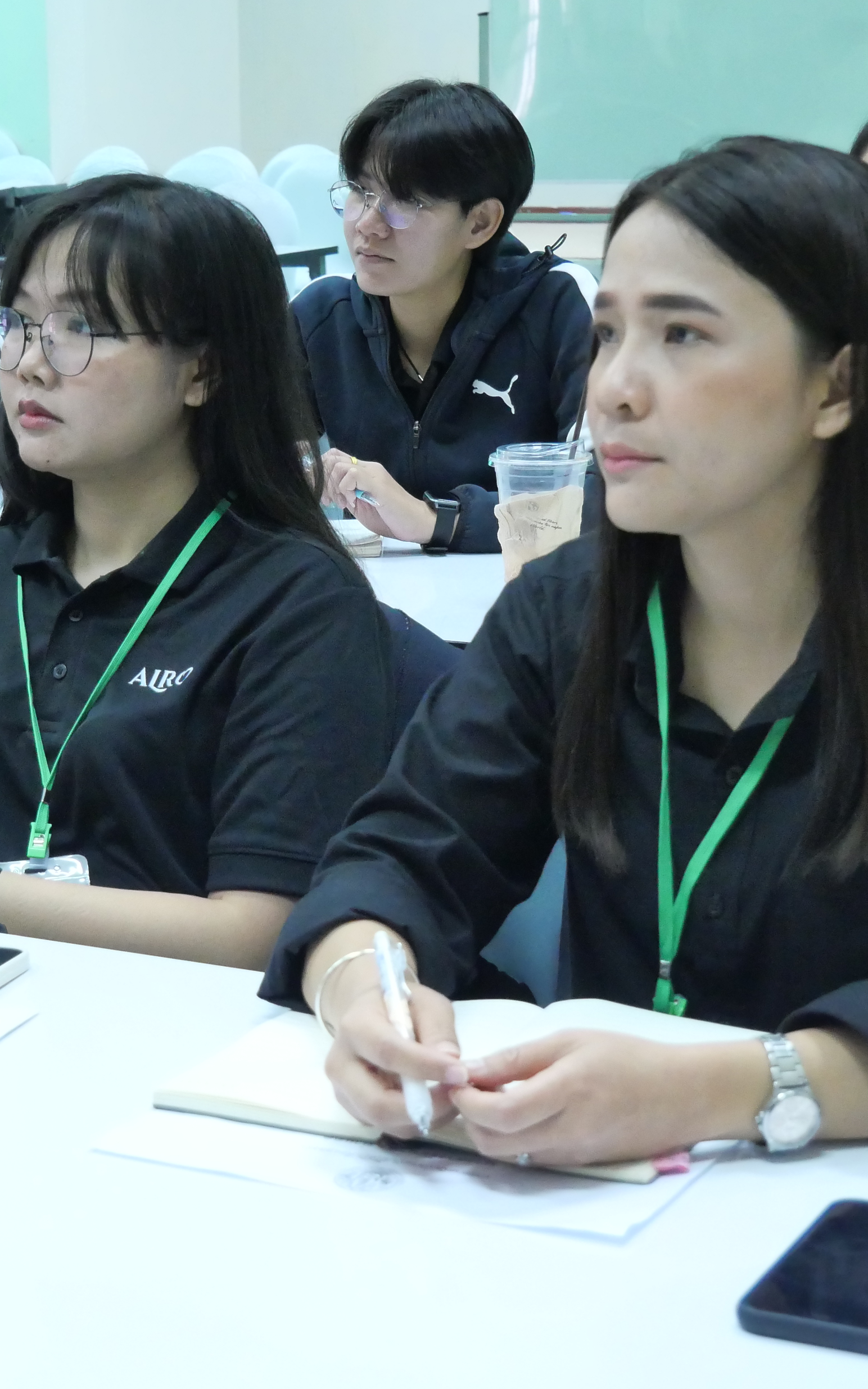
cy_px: 696
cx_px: 260
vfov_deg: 28.6
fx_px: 2726
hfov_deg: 18.0
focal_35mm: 72
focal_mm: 23
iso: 3200
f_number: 4.3
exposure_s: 1/50
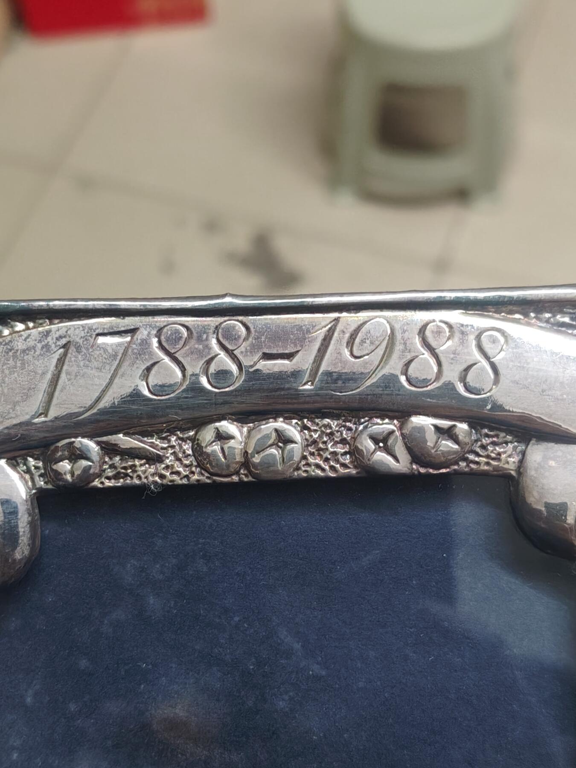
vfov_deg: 37.5
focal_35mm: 51
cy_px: 384
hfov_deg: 28.6
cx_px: 288
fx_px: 1131
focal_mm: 4.84
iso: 1335
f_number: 1.88
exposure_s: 1/100
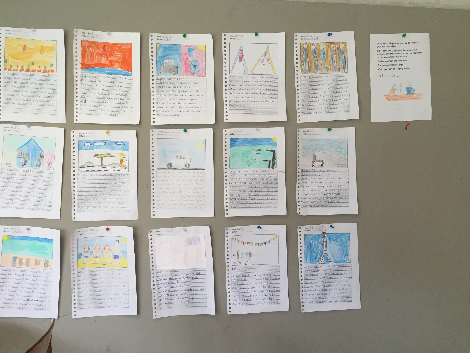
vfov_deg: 44.2
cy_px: 170
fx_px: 435
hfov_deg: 56.8
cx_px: 229
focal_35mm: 32
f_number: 2.2
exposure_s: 1/33
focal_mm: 4.15
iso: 32
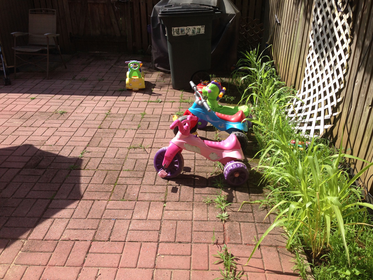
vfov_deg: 42.9
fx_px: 356
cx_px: 186
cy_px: 140
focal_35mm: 33
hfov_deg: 55.4
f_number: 2.4
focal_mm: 4.12
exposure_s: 1/847
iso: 50
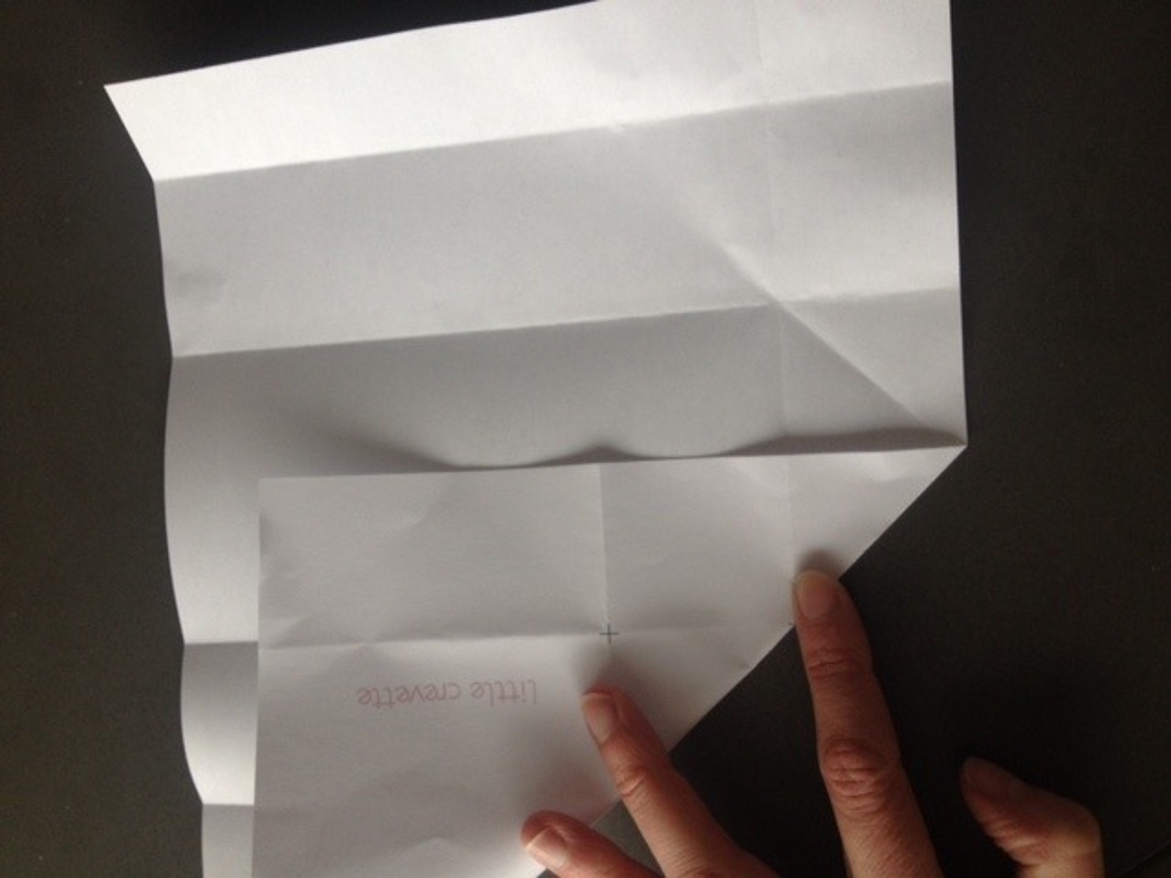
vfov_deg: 40.7
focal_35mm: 35
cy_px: 439
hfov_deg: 52.6
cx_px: 586
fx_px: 1184
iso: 64
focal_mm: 4.28
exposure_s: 1/40
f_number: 2.4
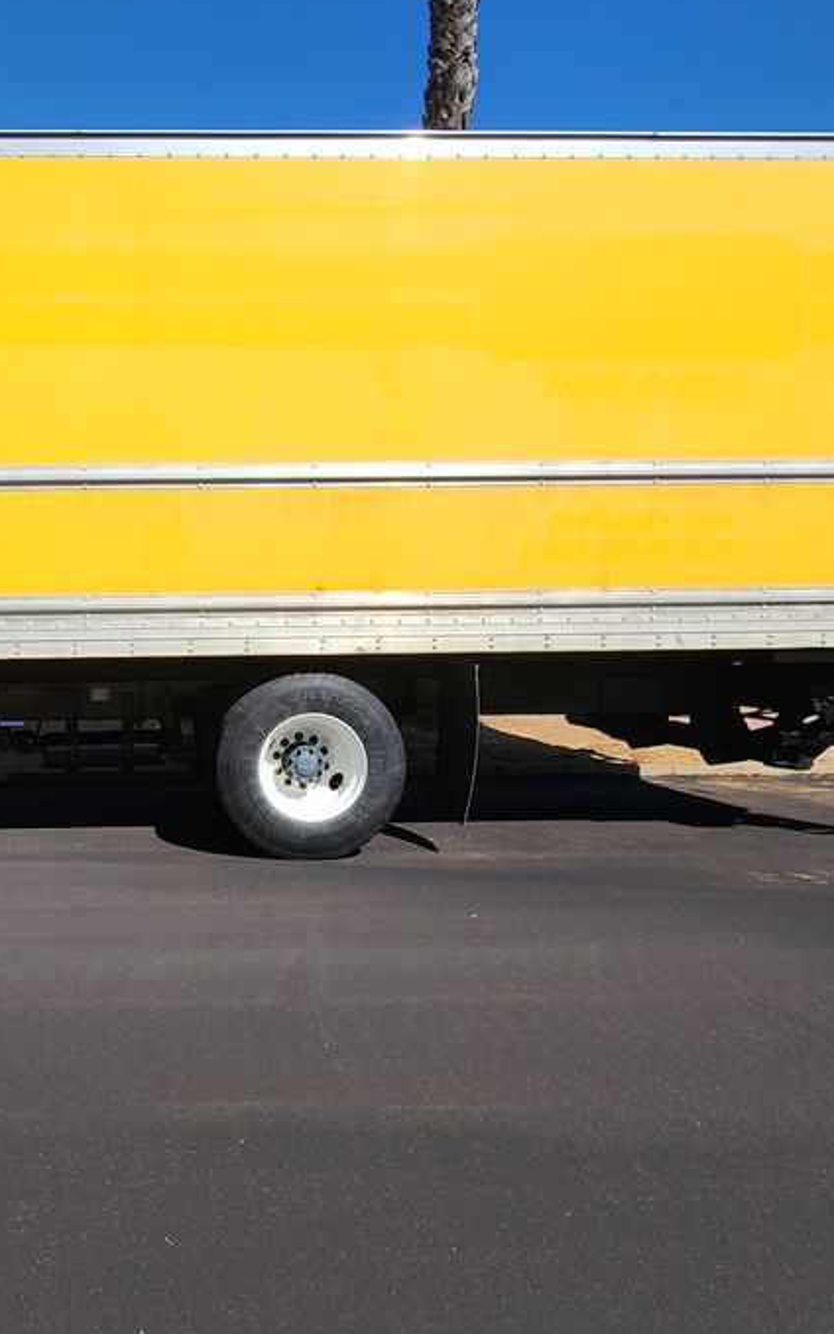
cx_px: 87
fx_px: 945
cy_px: 665
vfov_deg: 70.4
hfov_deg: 43.6
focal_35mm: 26
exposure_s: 1/2060
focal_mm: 2.2
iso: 50
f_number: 2.2
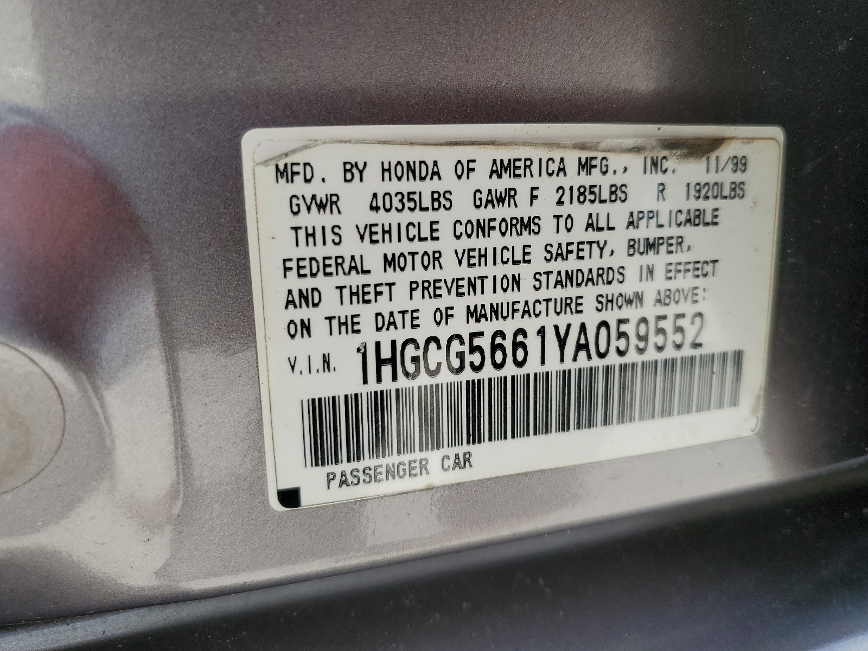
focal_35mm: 26
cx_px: 434
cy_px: 326
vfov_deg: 53.1
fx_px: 652
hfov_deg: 67.3
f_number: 1.5
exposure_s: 1/1667
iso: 50
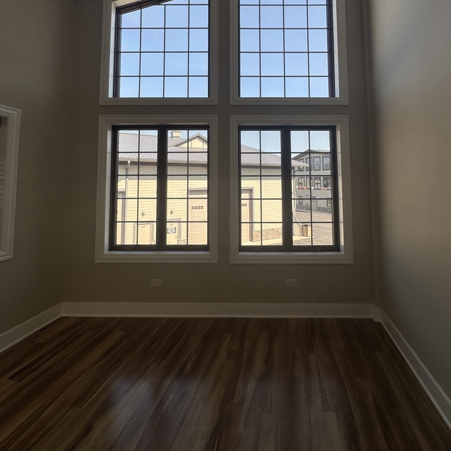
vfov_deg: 82.2
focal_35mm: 17
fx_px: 251
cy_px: 165
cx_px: 227
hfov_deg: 84.0
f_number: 2.2
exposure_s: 1/228
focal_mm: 2.22
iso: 40
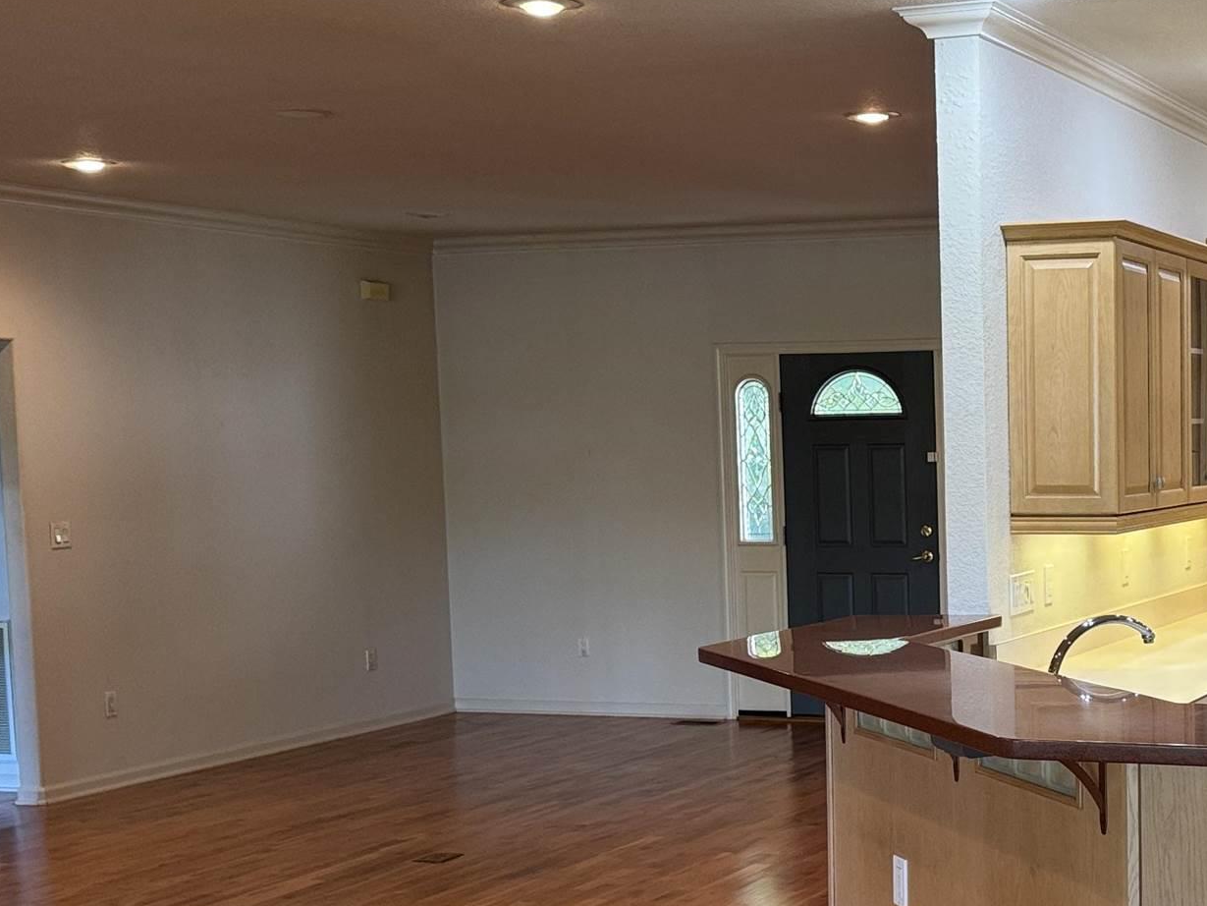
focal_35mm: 60
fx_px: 2092
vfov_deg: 24.3
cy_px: 631
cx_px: 1046
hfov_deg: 31.0
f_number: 1.78
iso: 200
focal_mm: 6.76
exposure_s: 1/60
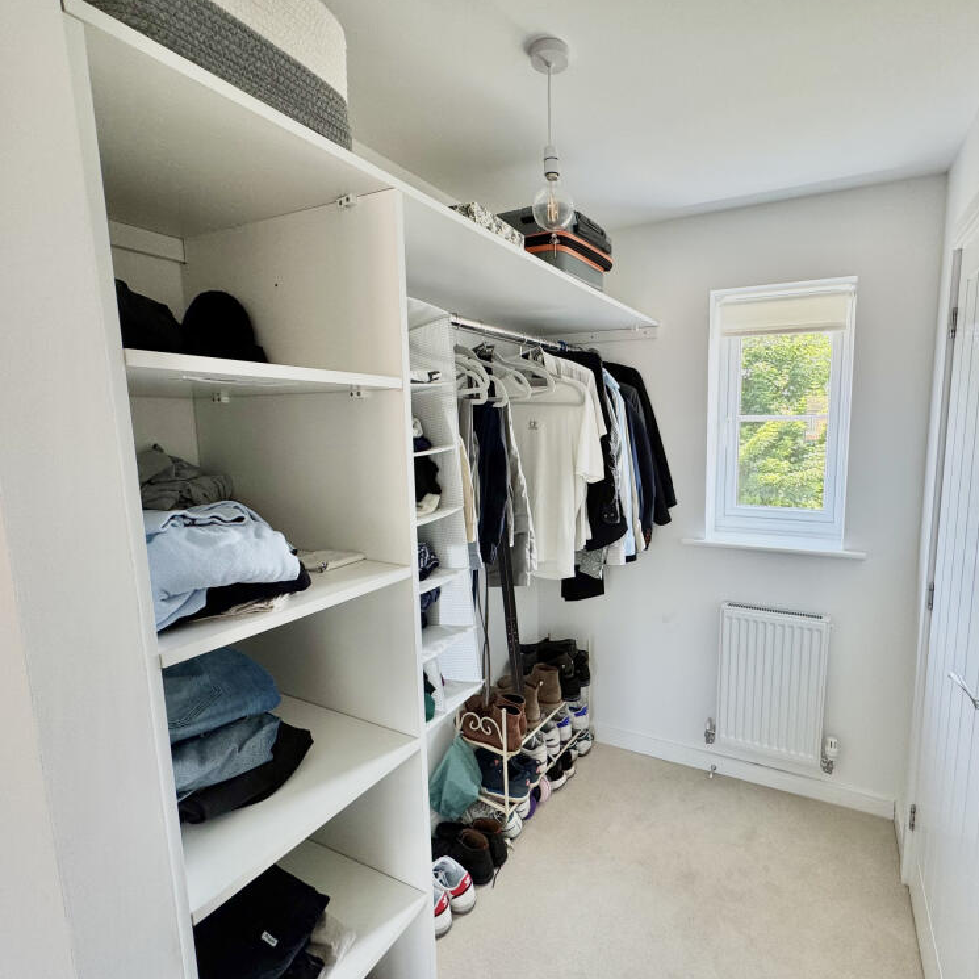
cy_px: 497
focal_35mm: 17
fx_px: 544
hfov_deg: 83.1
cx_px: 578
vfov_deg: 84.0
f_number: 2.2
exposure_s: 1/99
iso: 125
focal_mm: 2.22
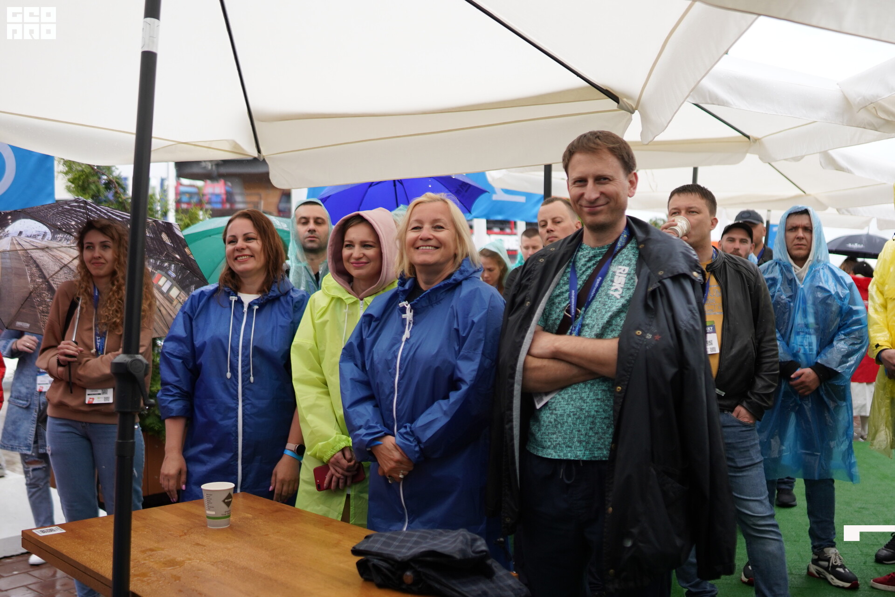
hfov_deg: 53.1
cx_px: 448
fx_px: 895
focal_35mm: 36
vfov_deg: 36.9
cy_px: 298
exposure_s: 1/4000
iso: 250
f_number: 1.4
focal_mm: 24
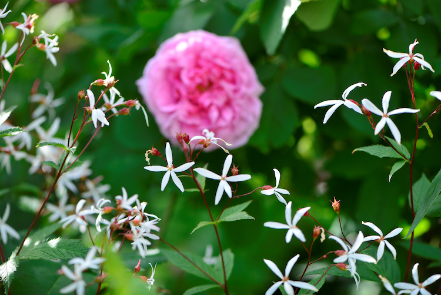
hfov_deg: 19.4
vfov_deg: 13.1
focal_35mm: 105
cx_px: 220
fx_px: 1287
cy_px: 148
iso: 250
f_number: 5.6
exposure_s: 1/500
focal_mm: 105
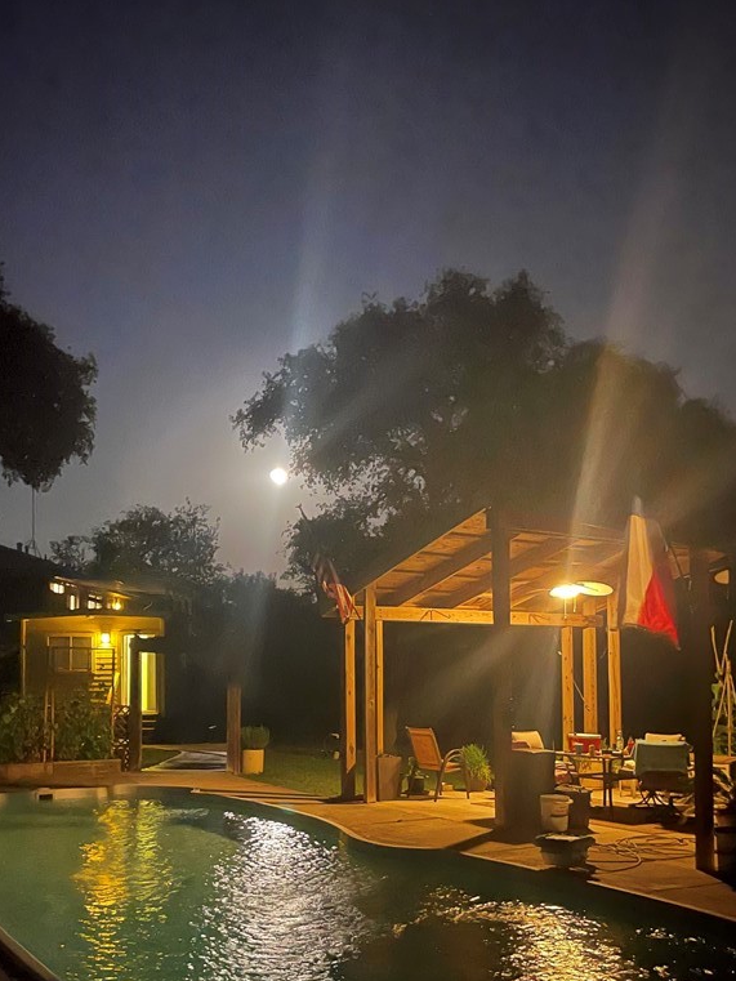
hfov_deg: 40.5
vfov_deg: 51.9
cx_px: 285
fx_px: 992
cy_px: 634
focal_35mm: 35
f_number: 1.6
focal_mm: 5.1
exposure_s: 1/9
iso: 1600
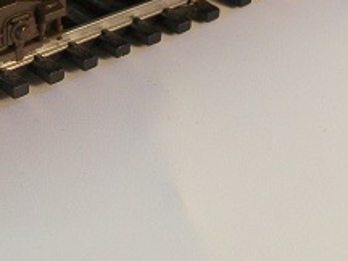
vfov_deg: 12.5
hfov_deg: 16.8
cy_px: -35
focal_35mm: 116
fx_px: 1166
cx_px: 59
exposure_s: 1/80
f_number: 2.7
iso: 64
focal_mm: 6
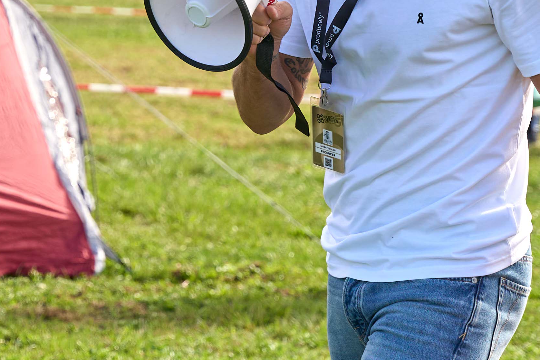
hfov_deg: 10.4
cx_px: 69
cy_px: 36
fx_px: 2955
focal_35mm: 197
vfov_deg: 7.0
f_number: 3.5
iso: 400
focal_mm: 56.3
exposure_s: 1/2000
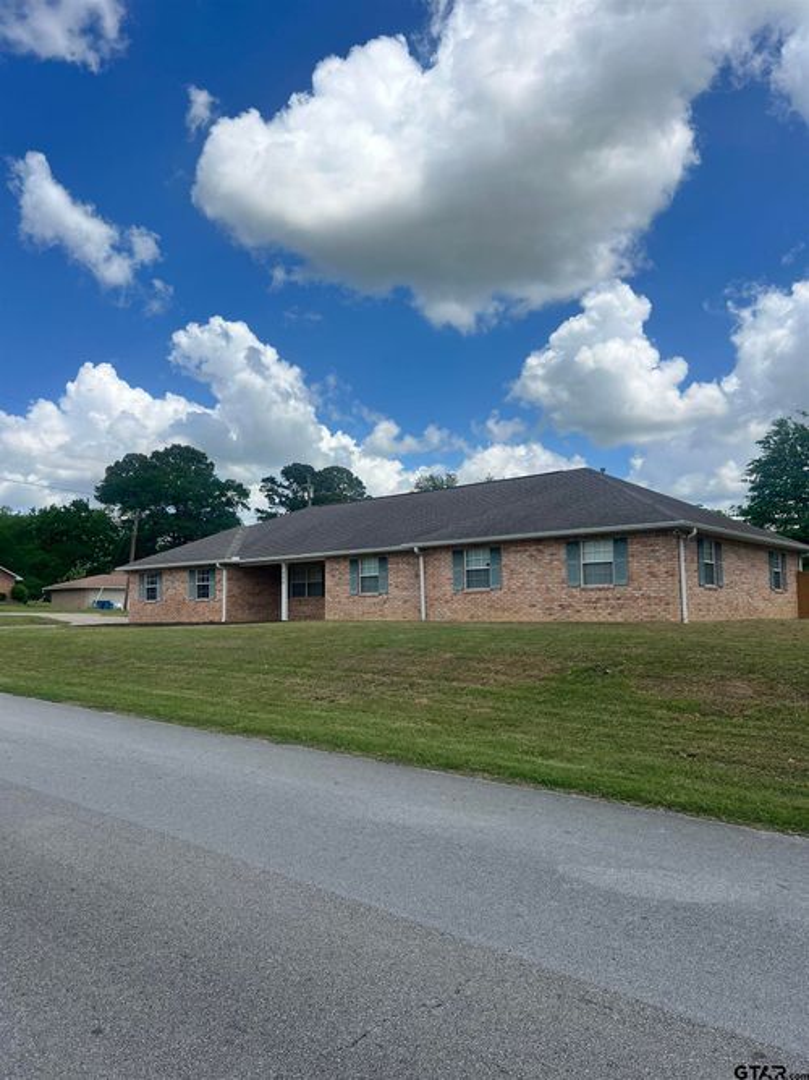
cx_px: 404
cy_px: 540
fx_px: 810
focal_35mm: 26
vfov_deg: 67.3
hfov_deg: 53.0
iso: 50
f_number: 1.5
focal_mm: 5.7
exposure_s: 1/5587
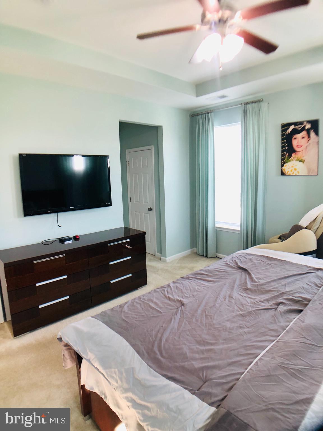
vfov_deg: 63.4
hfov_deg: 49.7
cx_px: 162
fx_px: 348
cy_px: 216
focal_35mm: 28
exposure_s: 1/30
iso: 32
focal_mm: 3.99
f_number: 1.8
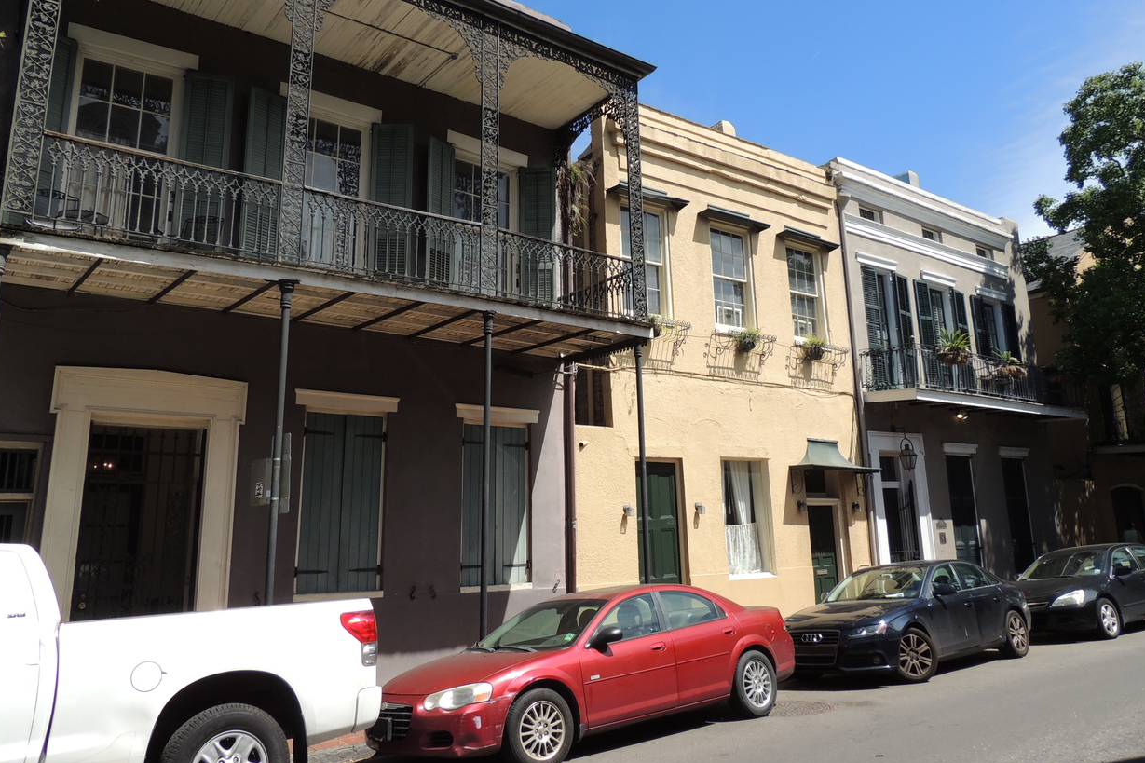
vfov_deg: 49.5
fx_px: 827
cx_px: 561
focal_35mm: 26
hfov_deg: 69.4
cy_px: 343
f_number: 3
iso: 100
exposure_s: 1/1250
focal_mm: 4.3
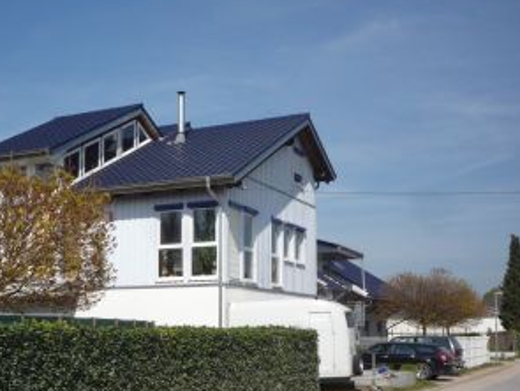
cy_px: 296
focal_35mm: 52
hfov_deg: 36.4
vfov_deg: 27.7
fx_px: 782
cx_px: 176
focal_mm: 5.2
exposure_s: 1/640
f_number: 5.6
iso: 100
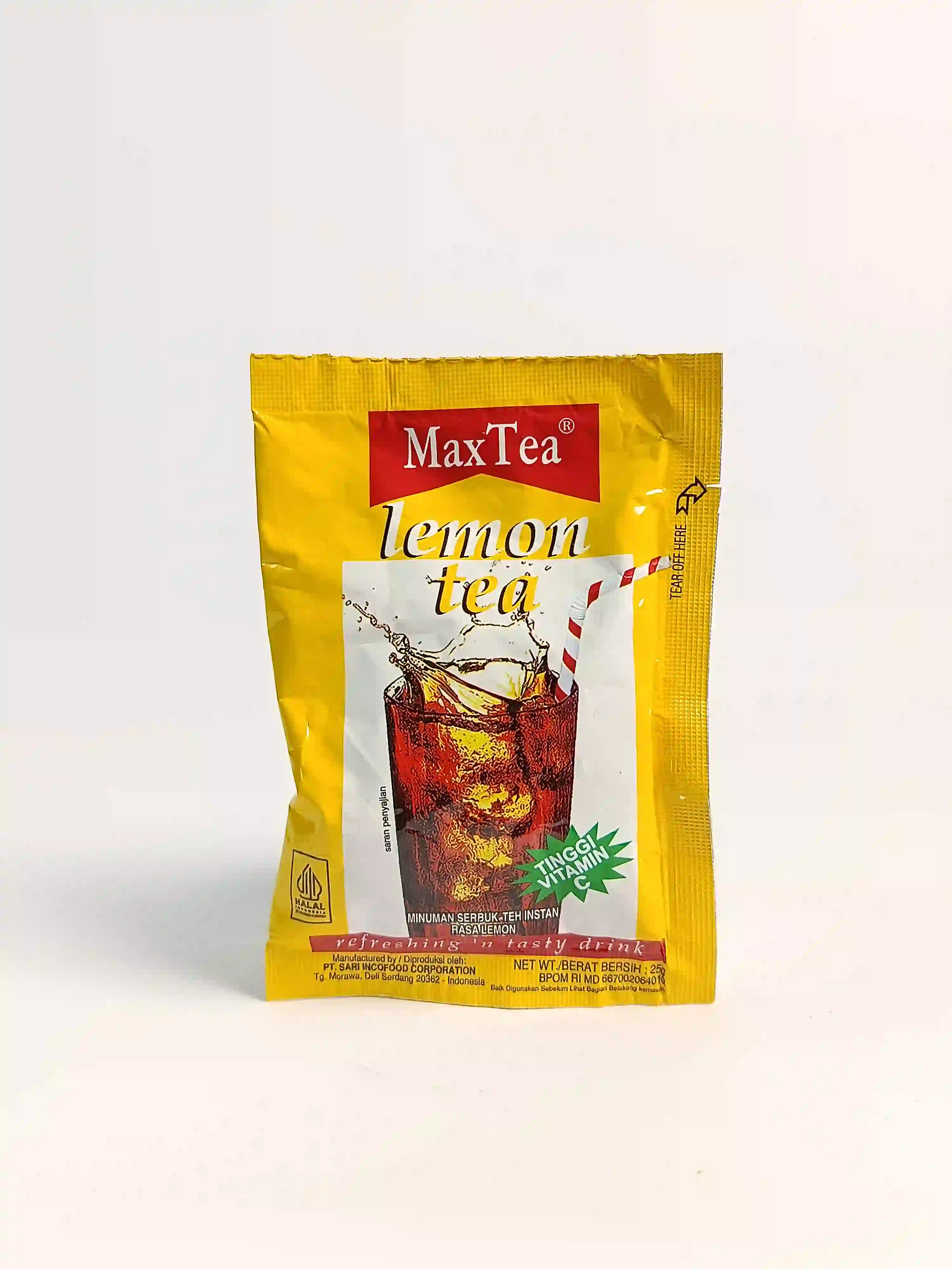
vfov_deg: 55.4
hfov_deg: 42.9
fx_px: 1210
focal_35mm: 33
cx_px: 476
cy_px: 634
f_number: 1.7
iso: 187
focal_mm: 5.24
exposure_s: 1/100
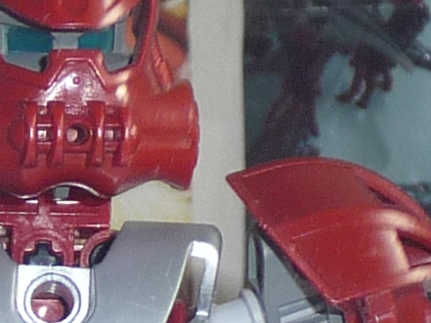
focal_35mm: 237
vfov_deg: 6.1
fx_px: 2952
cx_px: -507
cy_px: 672
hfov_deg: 7.9
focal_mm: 5.3
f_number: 3.5
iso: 100
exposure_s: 1/30
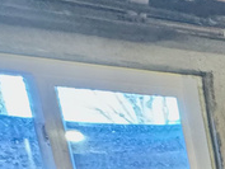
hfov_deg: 12.4
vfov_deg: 15.5
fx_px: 527
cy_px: 311
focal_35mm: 81
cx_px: 634
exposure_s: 1/60
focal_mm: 2.22
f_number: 2.2
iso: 1000
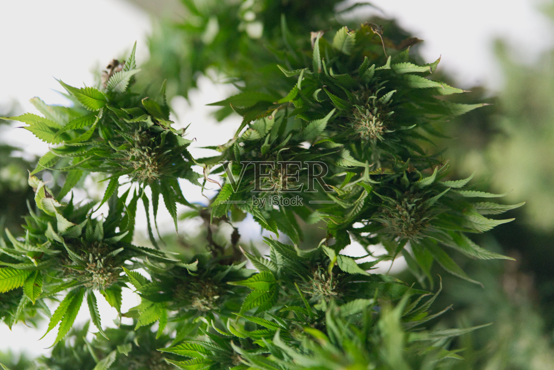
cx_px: 277
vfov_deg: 16.1
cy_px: 185
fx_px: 1308
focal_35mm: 85
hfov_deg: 23.9
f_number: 3.2
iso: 6400
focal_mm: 85
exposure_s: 1/100
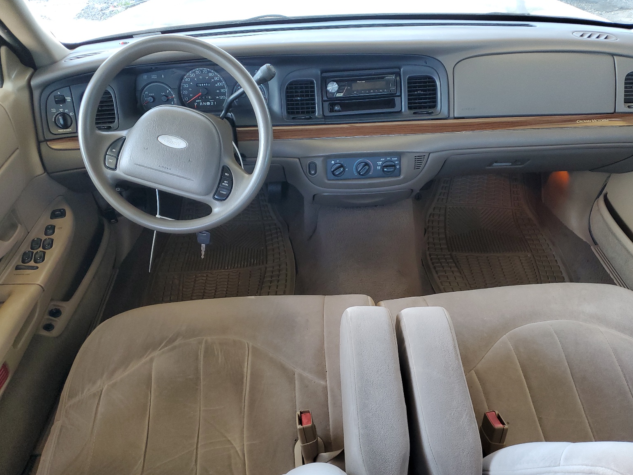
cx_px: 326
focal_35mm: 27
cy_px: 243
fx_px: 494
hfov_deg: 65.3
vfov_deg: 51.4
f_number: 1.5
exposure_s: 1/120
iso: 90
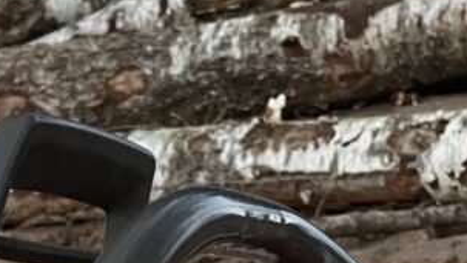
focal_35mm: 112
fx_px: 1388
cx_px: 140
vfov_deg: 9.8
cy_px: 577
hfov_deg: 19.0
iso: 500
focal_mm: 4.2
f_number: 1.6
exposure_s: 1/41
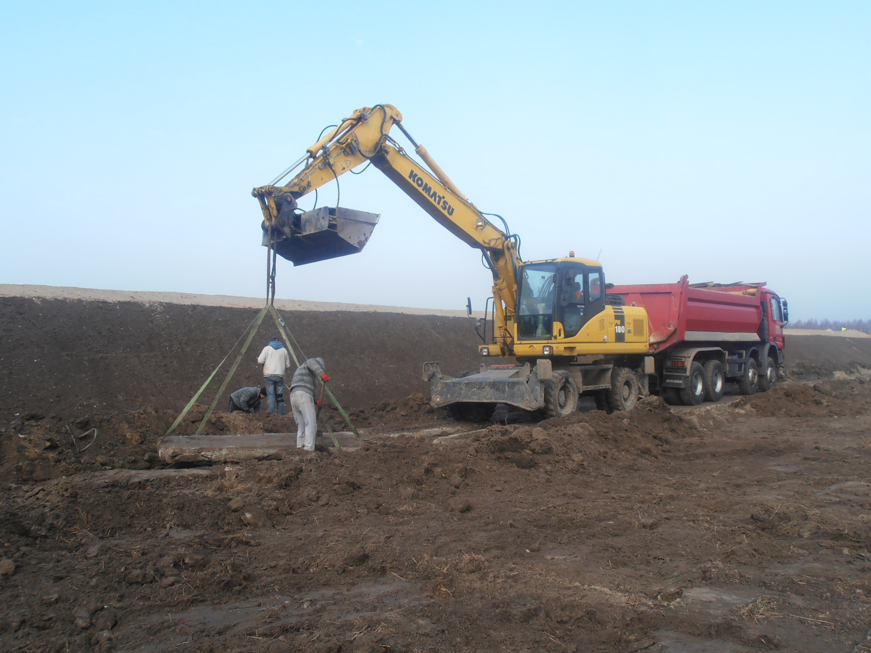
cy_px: 326
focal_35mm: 37
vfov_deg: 38.7
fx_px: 931
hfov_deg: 50.1
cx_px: 436
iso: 80
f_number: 3.9
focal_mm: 6.61
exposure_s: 1/250
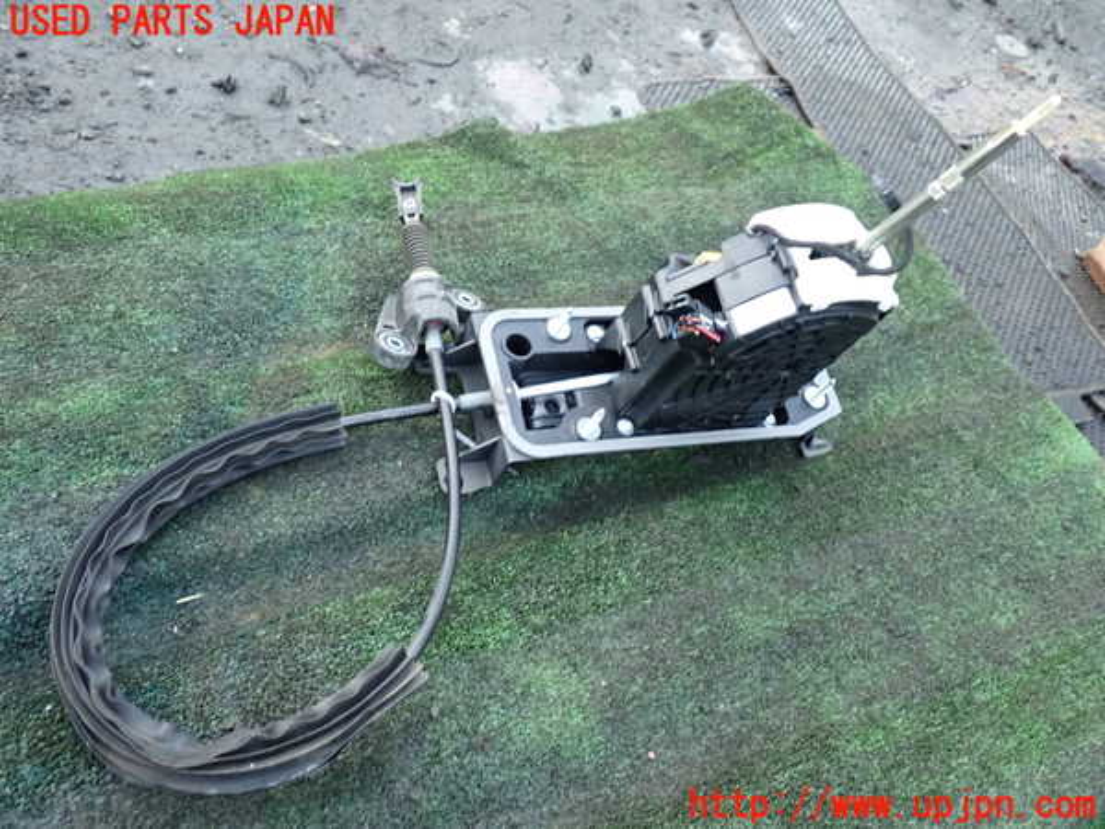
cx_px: 552
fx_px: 958
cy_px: 414
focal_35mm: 30
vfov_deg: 46.8
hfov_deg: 60.0
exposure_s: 1/30
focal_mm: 5.4
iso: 320
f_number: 2.3
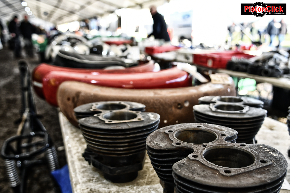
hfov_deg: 67.4
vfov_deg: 47.9
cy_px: 96
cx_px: 145
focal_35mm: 27
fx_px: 217
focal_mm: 18
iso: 180
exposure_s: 1/250
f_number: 2.8
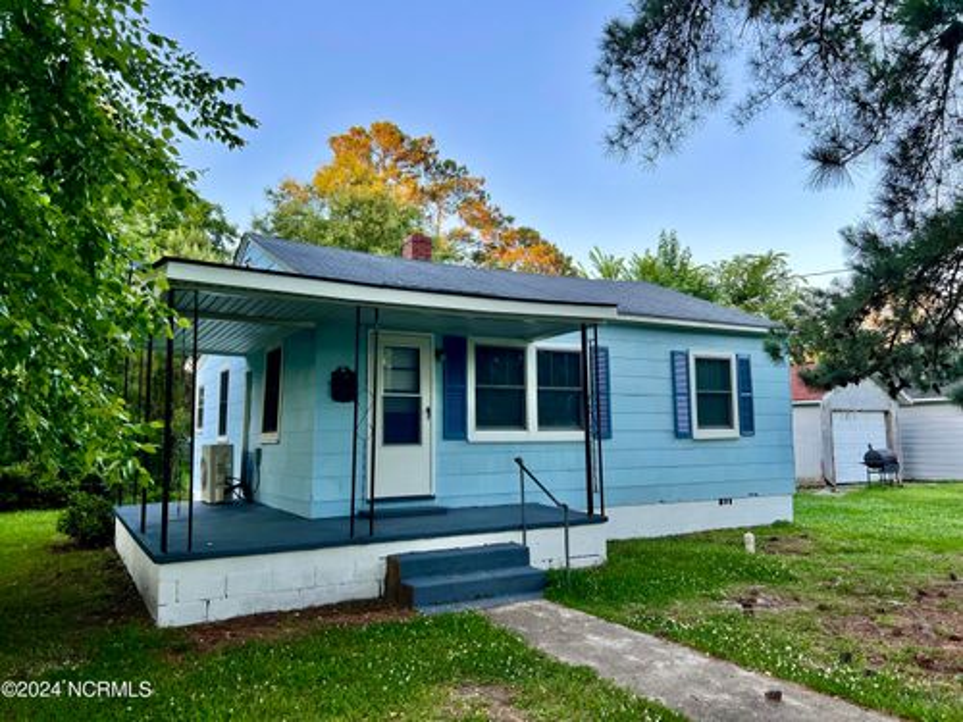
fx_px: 723
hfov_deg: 67.3
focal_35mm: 26
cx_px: 482
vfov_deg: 53.1
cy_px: 361
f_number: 1.5
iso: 40
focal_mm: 5.7
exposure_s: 1/205
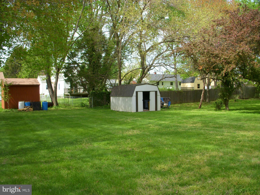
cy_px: 98
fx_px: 285
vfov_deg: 37.7
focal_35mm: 38
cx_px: 130
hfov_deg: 49.0
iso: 100
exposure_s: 1/320
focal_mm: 6.3
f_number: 3.3
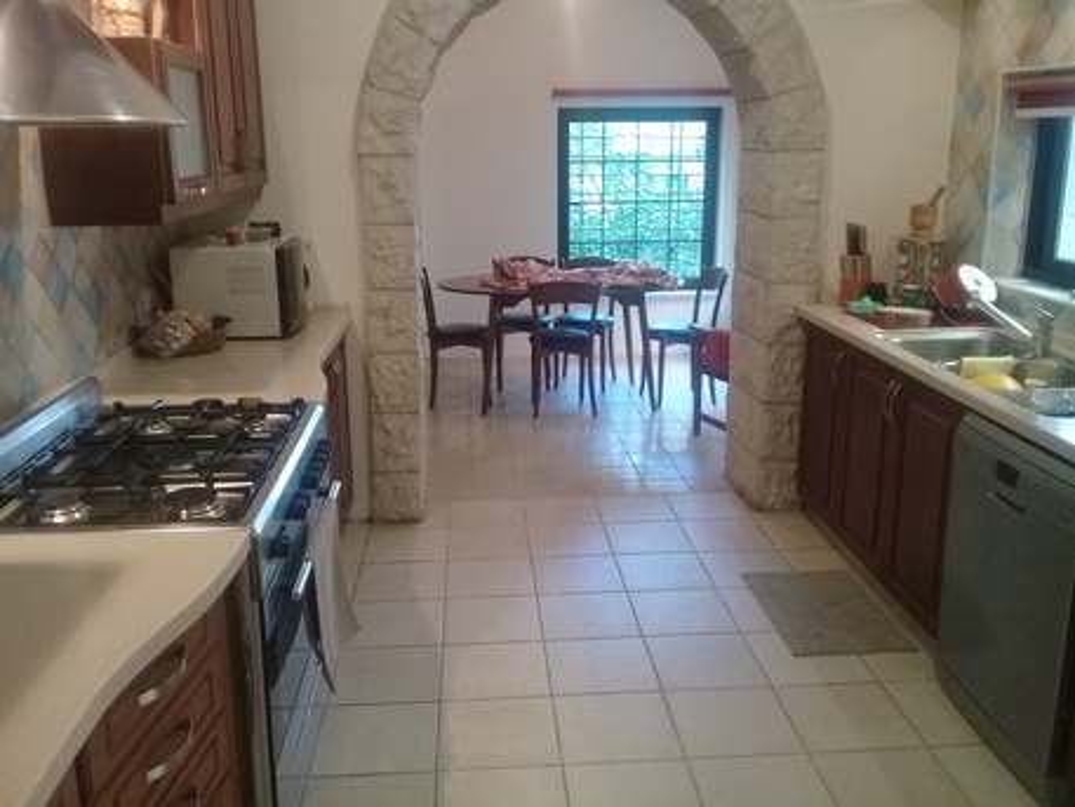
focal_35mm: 31
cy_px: 404
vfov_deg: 45.5
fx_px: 963
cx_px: 538
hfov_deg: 58.3
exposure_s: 1/17
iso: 200
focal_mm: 3.3
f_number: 2.2
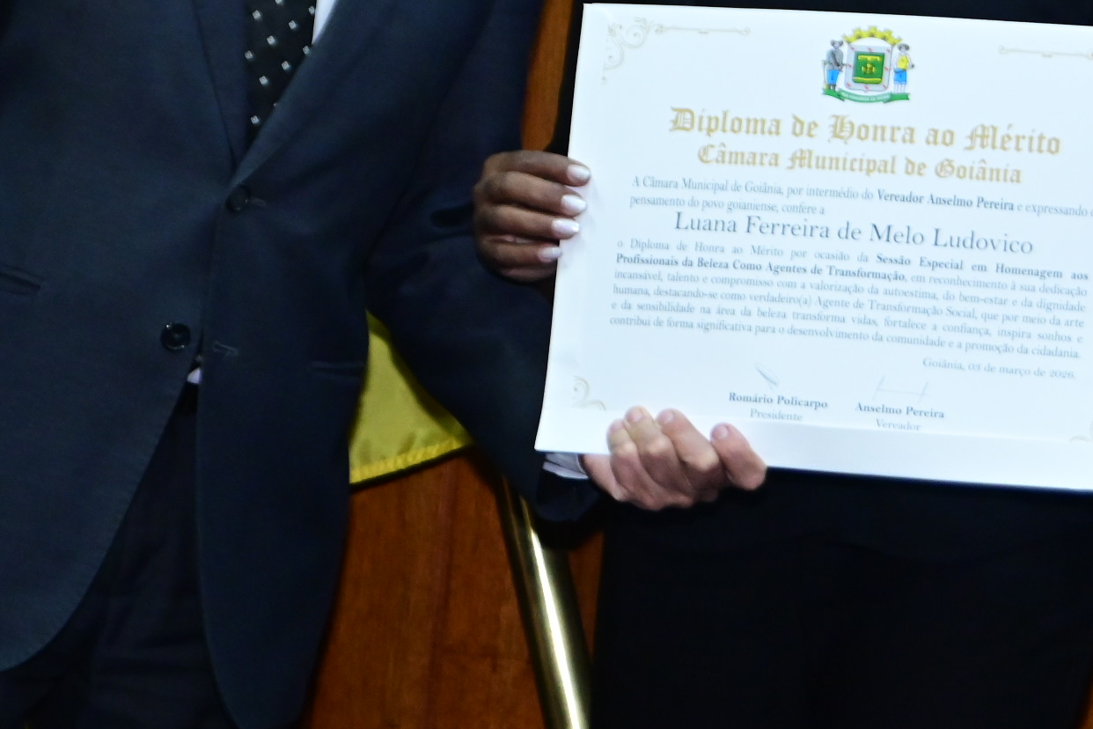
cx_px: 719
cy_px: 31
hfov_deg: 13.6
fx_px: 4584
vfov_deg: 9.0
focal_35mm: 151
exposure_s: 1/250
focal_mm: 62
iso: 5000
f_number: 5.6
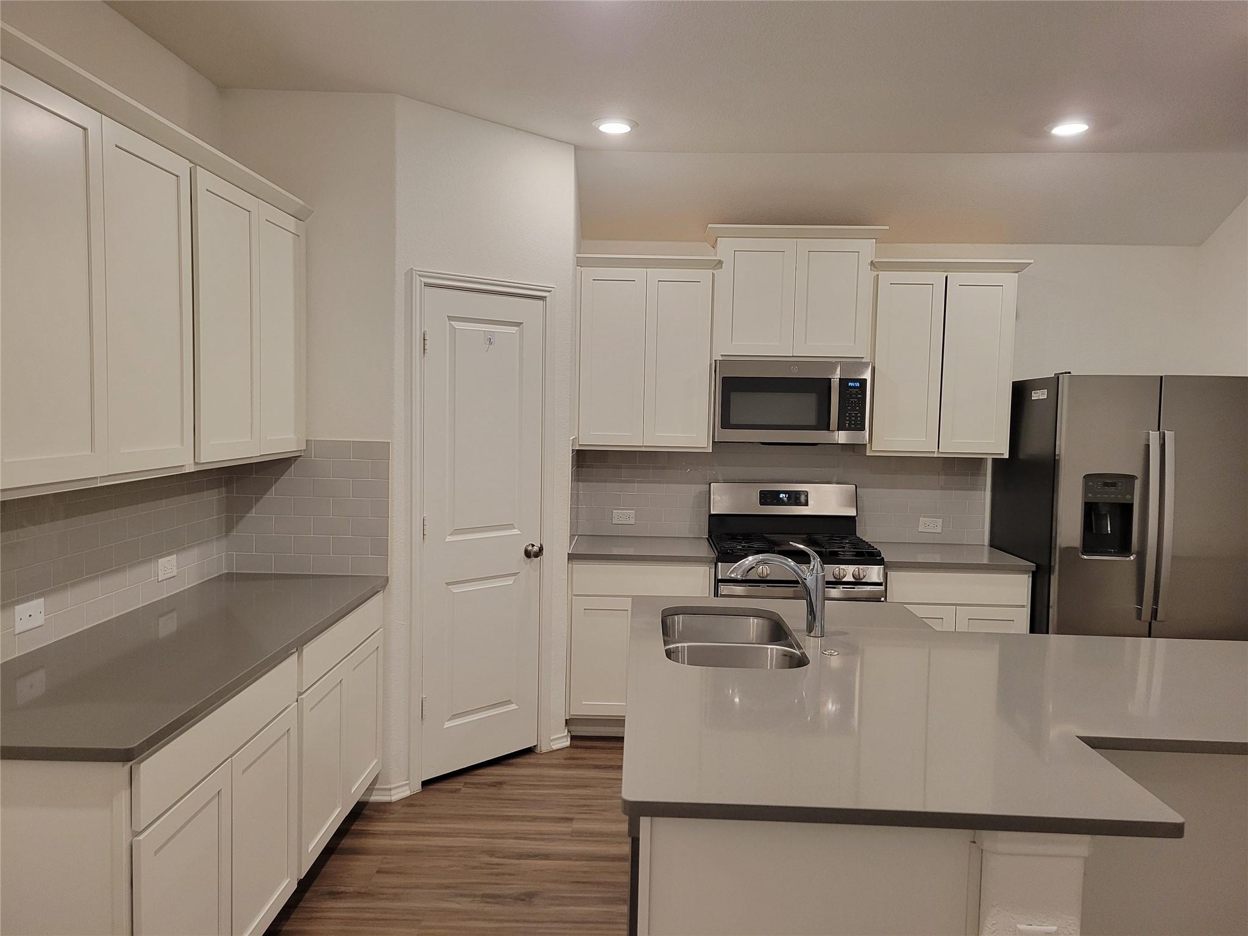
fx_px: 937
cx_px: 624
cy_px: 468
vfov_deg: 53.1
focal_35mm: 26
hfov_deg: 67.3
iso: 320
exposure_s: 1/120
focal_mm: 5.4
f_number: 1.8
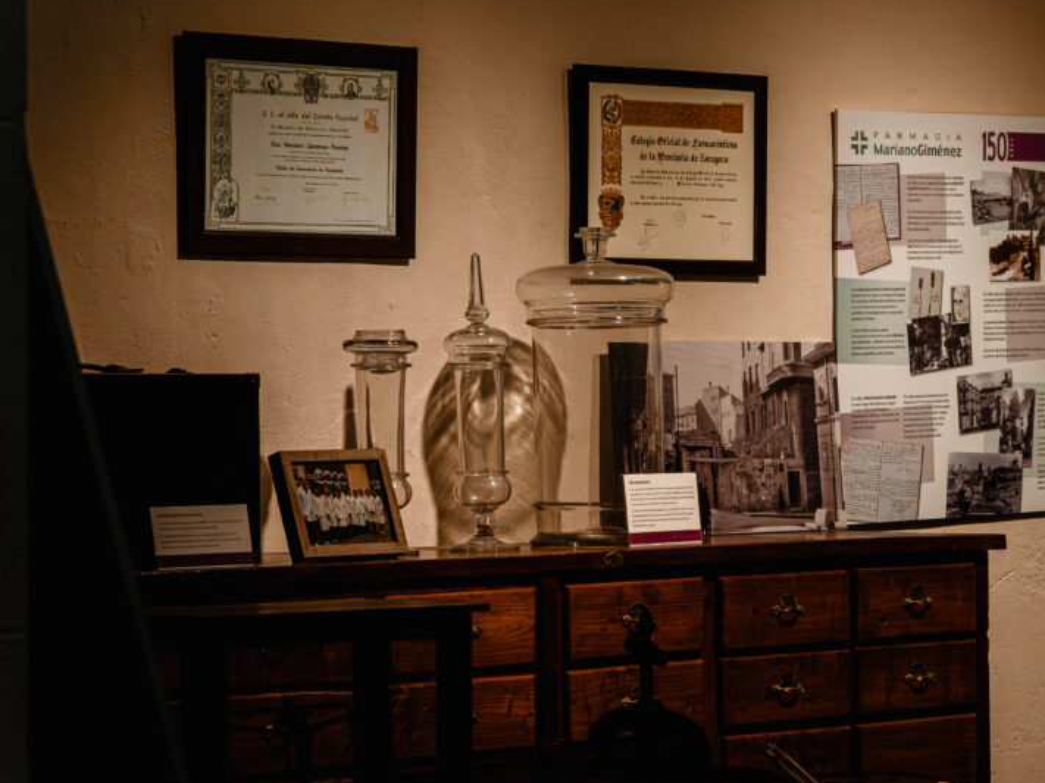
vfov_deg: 11.9
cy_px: 428
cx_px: 614
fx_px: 3743
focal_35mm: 124
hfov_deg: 15.9
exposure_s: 1/320
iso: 2000
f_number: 7.1
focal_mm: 45
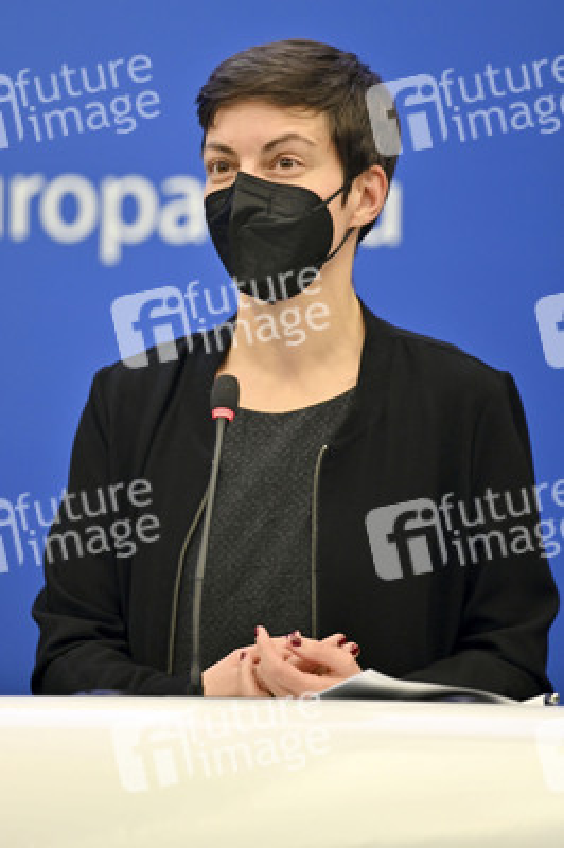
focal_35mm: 185
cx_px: 282
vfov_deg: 11.1
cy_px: 424
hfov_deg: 7.4
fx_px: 4355
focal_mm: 185
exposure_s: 1/160
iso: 640
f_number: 2.8
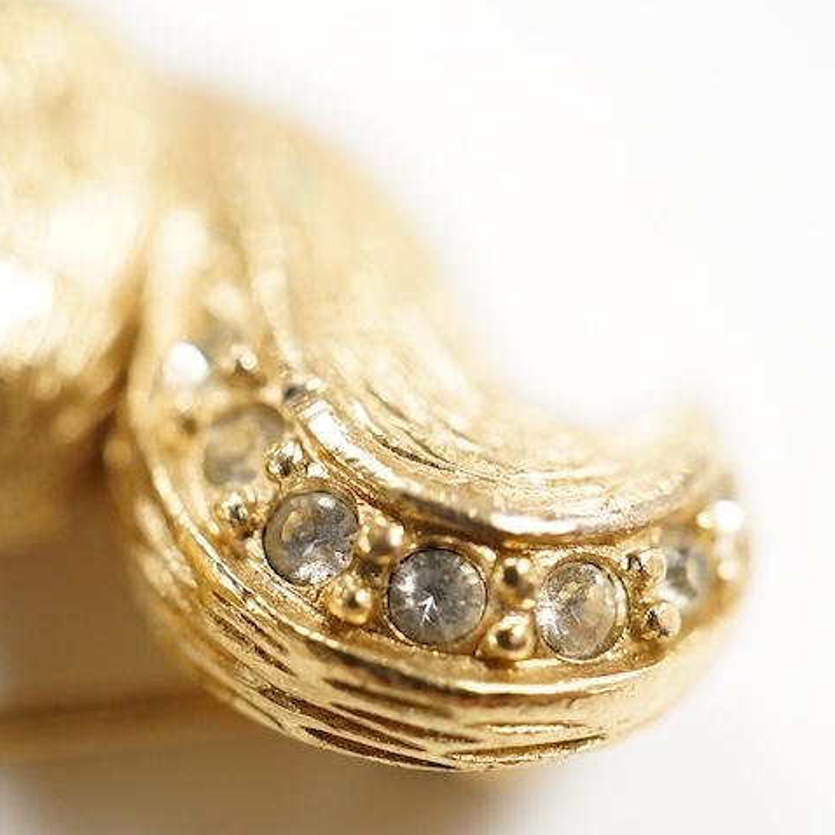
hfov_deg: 19.3
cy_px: 514
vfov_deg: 19.3
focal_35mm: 90
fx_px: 2456
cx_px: 308
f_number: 7.1
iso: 2500
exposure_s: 1/200
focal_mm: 30
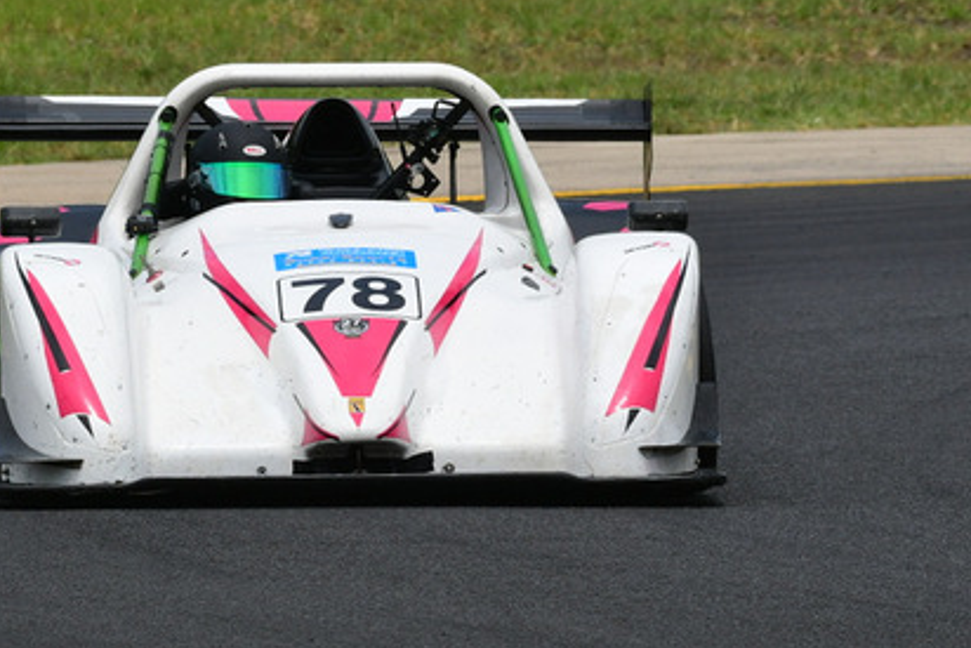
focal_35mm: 844
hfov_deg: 2.4
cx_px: 481
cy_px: 111
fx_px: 22771
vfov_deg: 1.6
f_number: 11
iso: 320
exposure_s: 1/640
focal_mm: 290
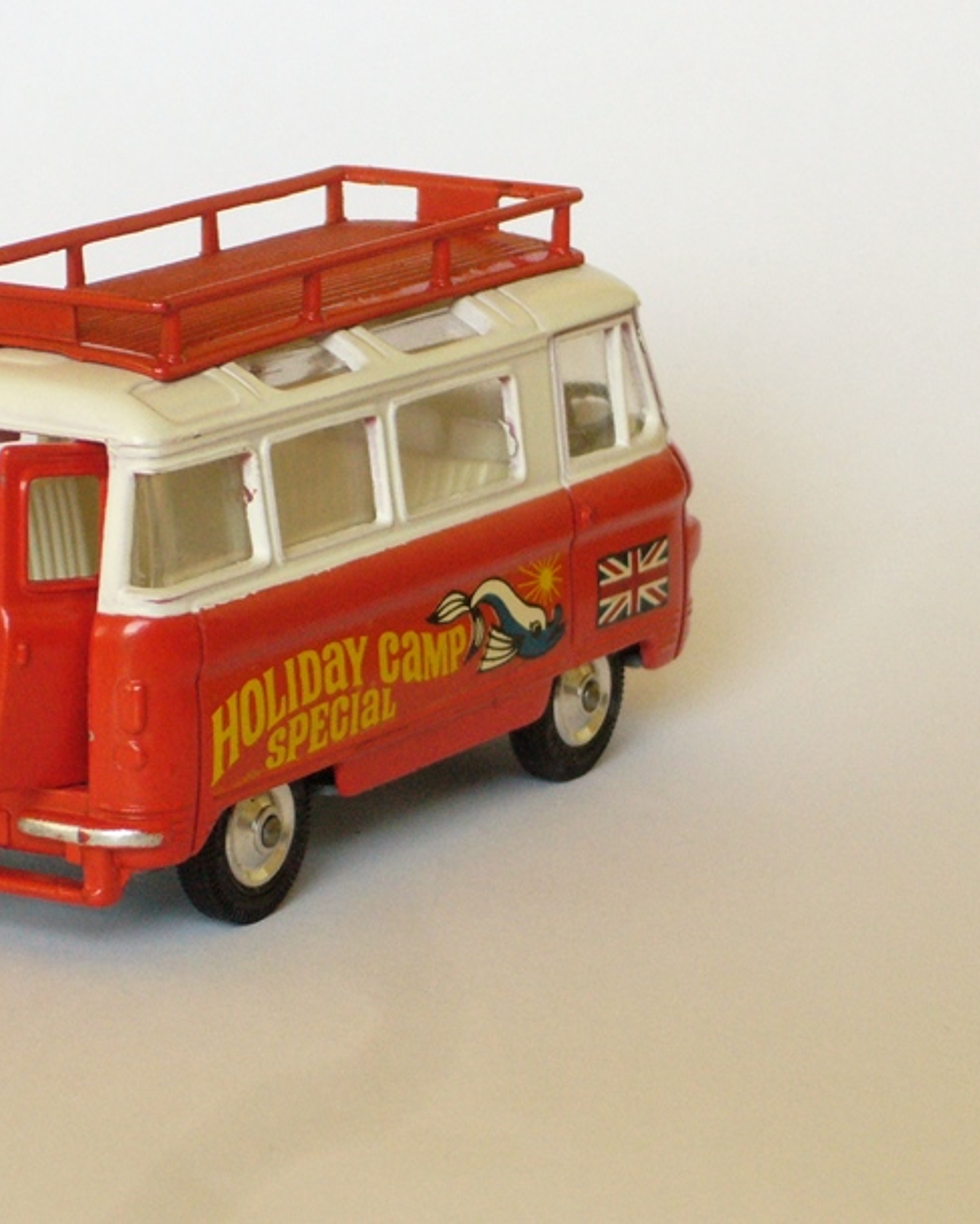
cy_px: 610
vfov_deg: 14.0
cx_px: 291
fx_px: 4999
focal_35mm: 138
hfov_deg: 11.2
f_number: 5
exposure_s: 1/25
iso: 200
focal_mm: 17.4
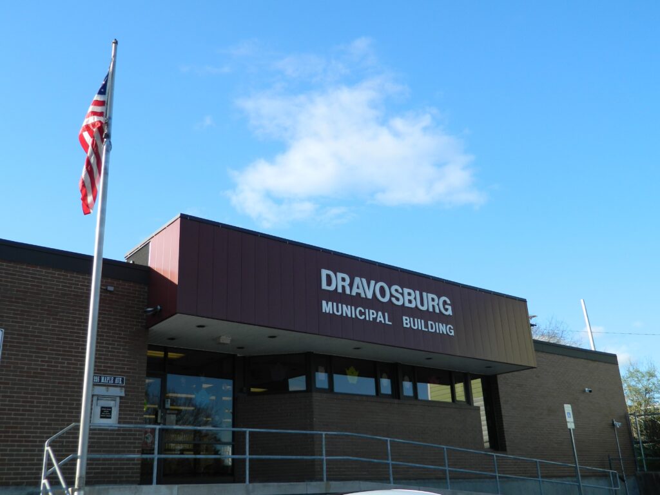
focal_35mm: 35
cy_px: 248
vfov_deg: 40.7
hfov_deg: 52.6
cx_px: 330
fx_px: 667
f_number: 3.3
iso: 80
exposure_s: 1/400
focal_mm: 6.2
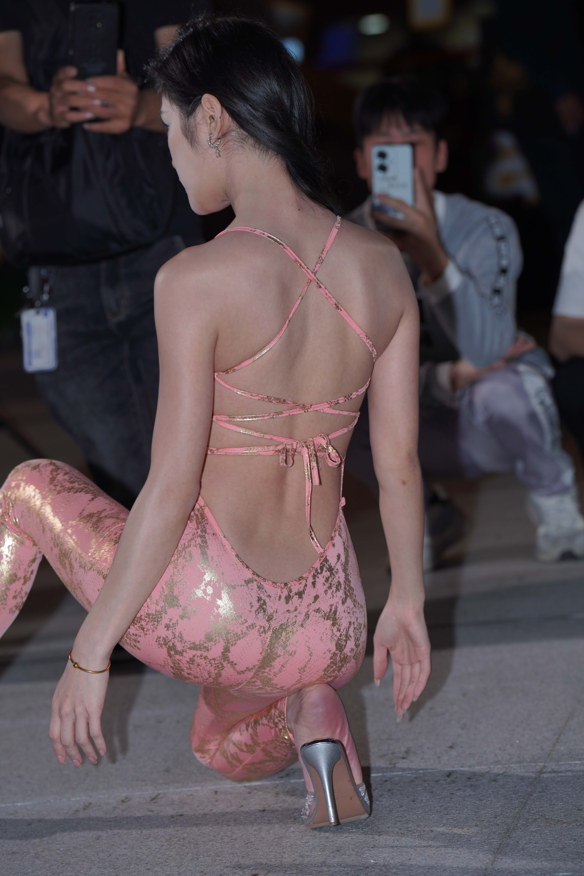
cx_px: 292
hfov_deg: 11.2
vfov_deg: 16.8
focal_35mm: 122
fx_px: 2968
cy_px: 438
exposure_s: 1/200
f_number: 4.5
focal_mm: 122
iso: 320
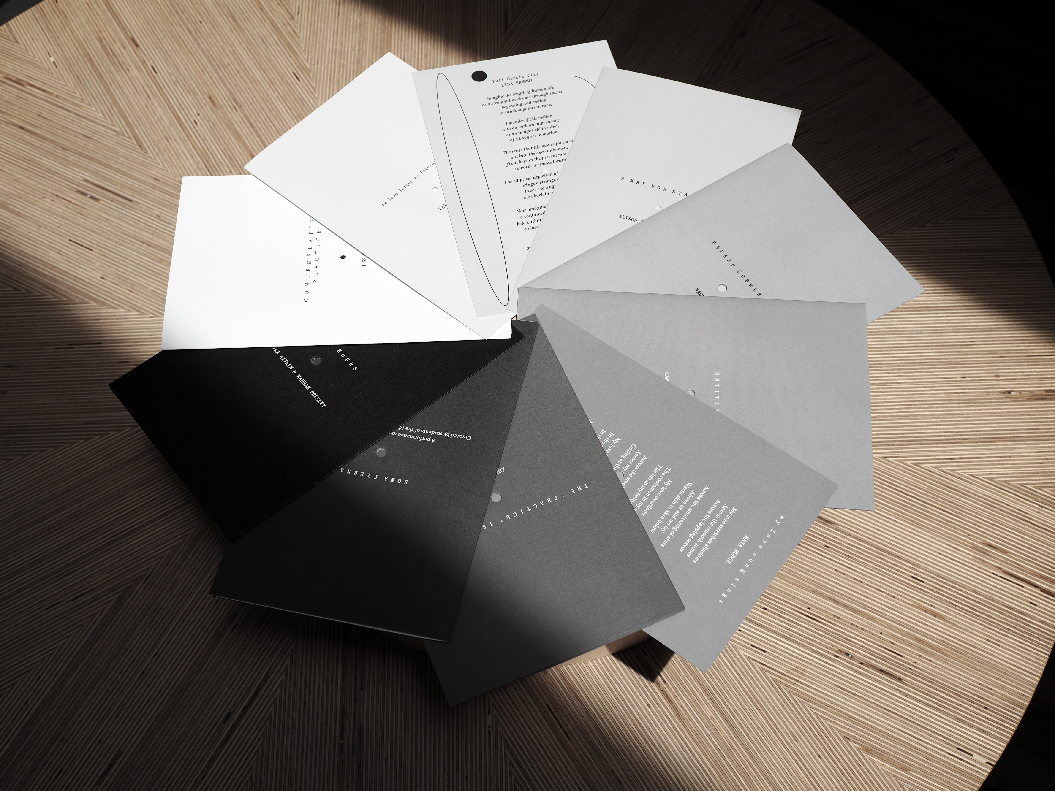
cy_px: 396
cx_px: 528
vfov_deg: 29.1
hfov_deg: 38.2
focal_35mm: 50
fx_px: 1524
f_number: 5.6
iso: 200
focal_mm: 25
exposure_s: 1/640
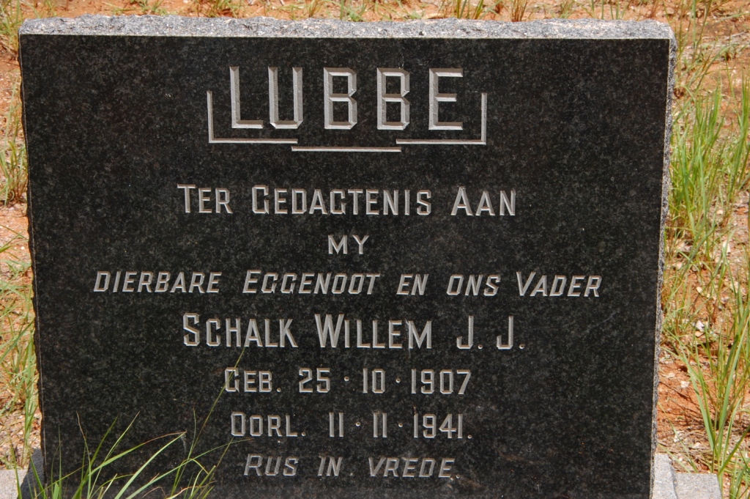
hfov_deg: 17.5
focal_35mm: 117
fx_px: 2435
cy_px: 250
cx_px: 375
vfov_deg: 11.7
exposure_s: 1/100
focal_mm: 78
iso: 400
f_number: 18
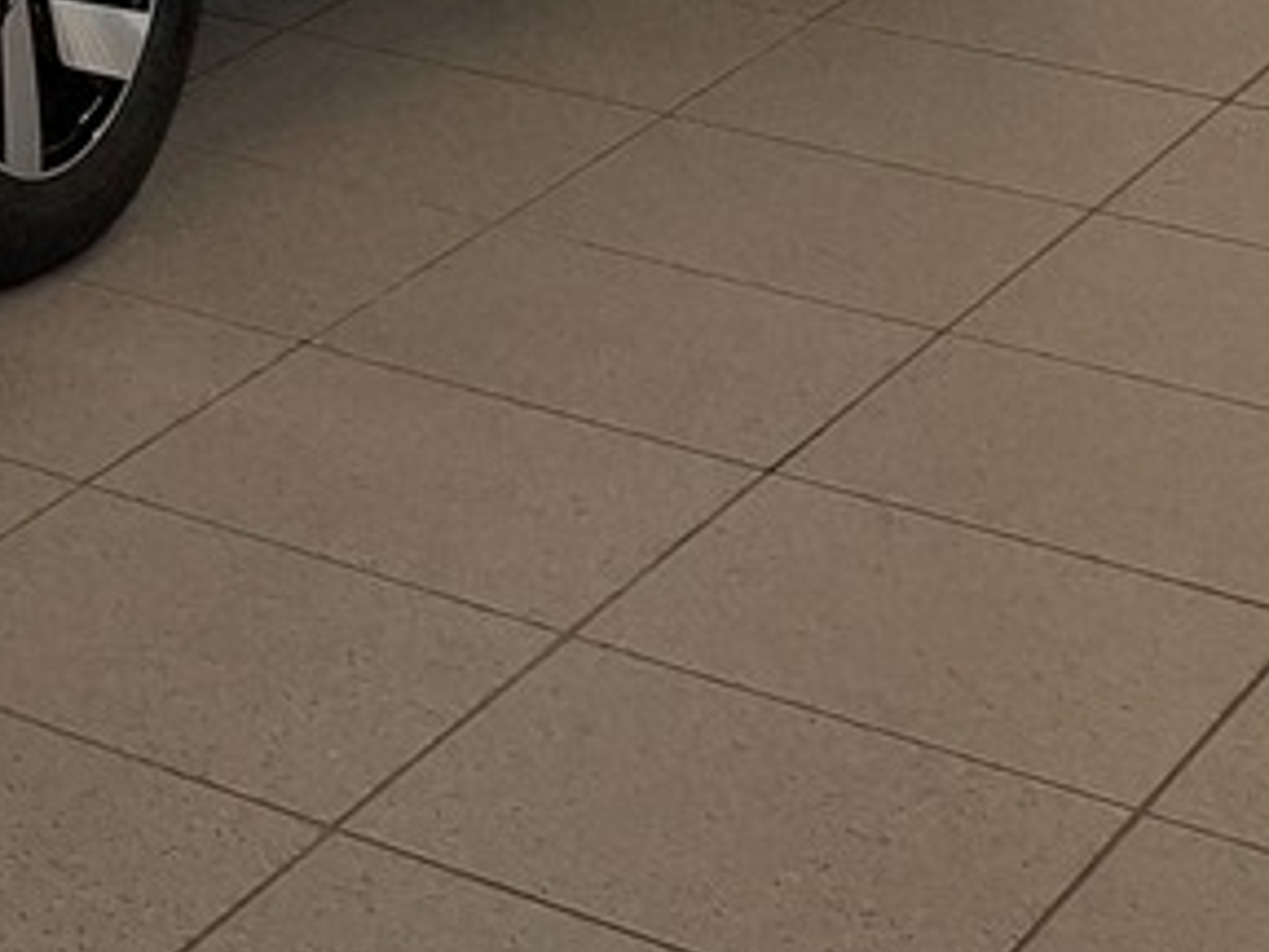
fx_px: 4216
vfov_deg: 11.5
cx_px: -1304
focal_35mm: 115
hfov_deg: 14.2
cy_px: -974
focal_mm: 5.54
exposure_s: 1/100
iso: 50
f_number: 1.8
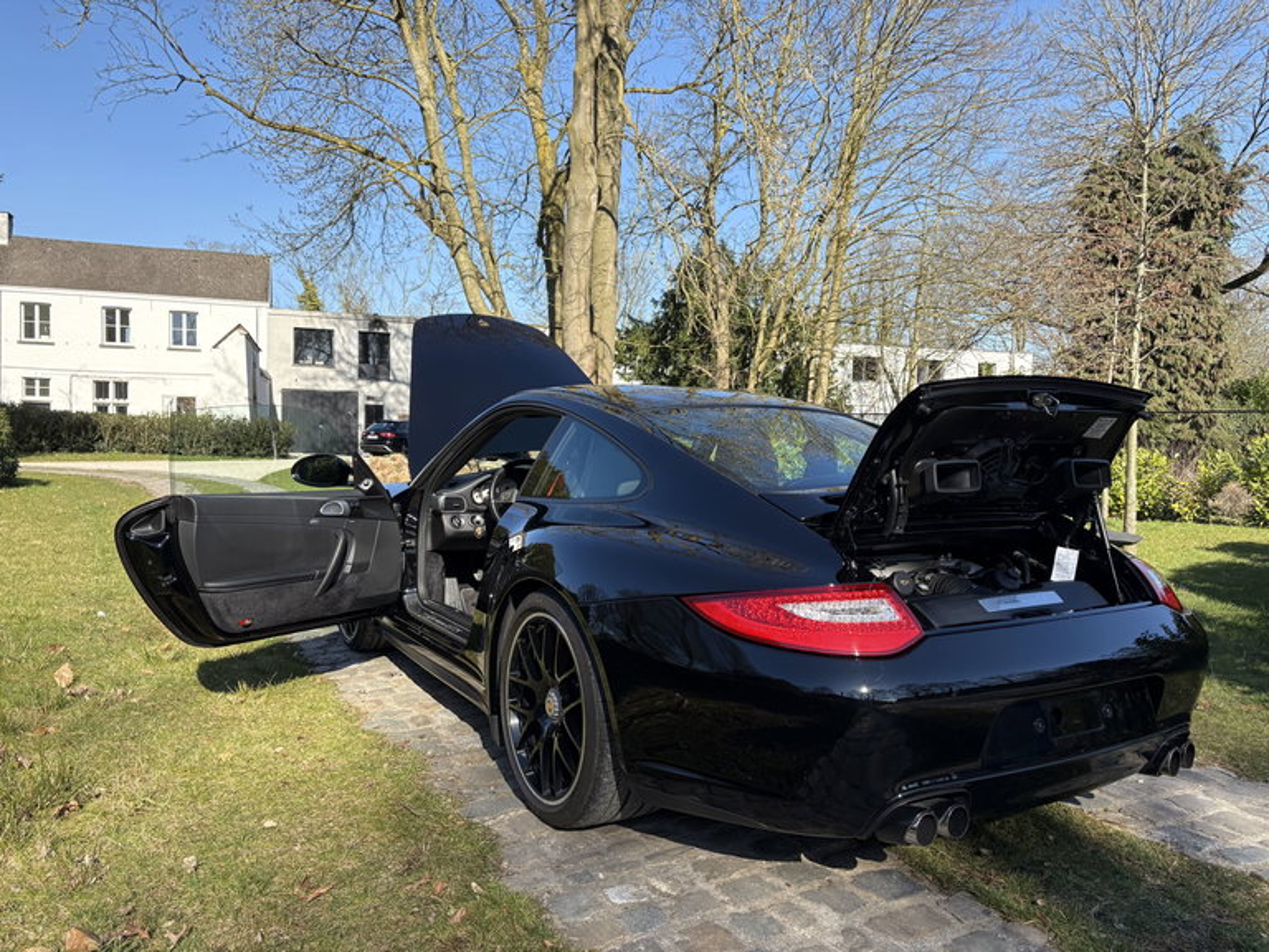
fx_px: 953
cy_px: 476
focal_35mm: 26
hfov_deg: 67.3
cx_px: 634
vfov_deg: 53.1
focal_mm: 5.96
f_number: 1.6
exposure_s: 1/1364
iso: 50
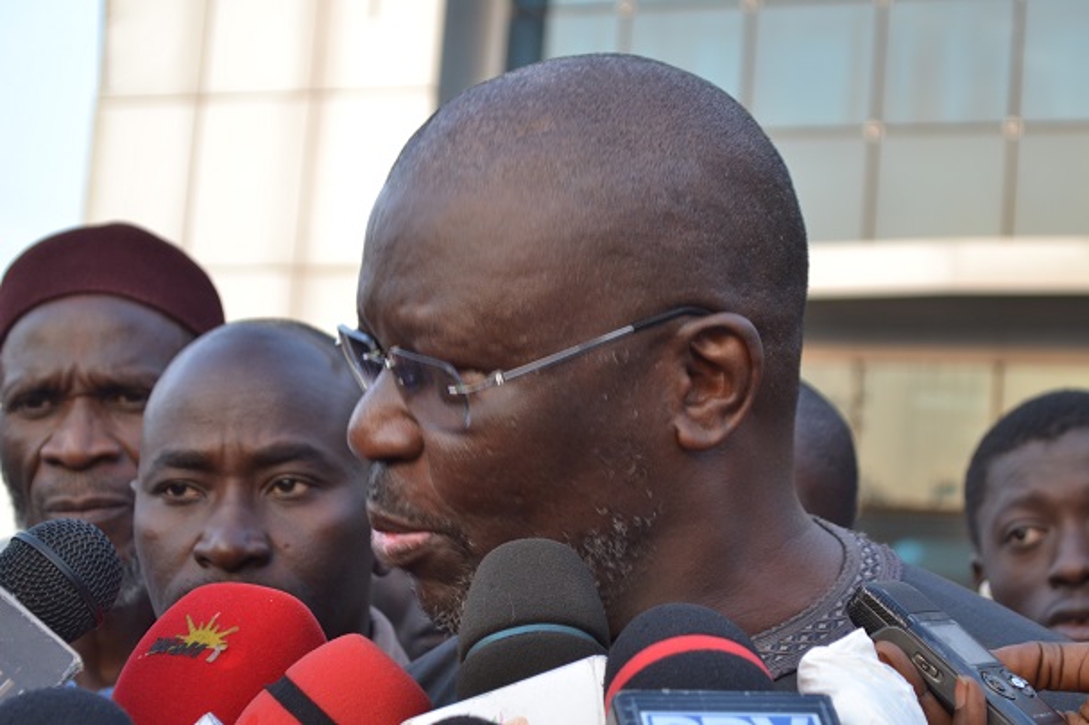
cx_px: 544
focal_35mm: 78
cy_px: 362
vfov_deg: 17.5
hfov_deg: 26.0
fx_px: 2359
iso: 400
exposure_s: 1/60
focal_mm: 52
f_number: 5.6
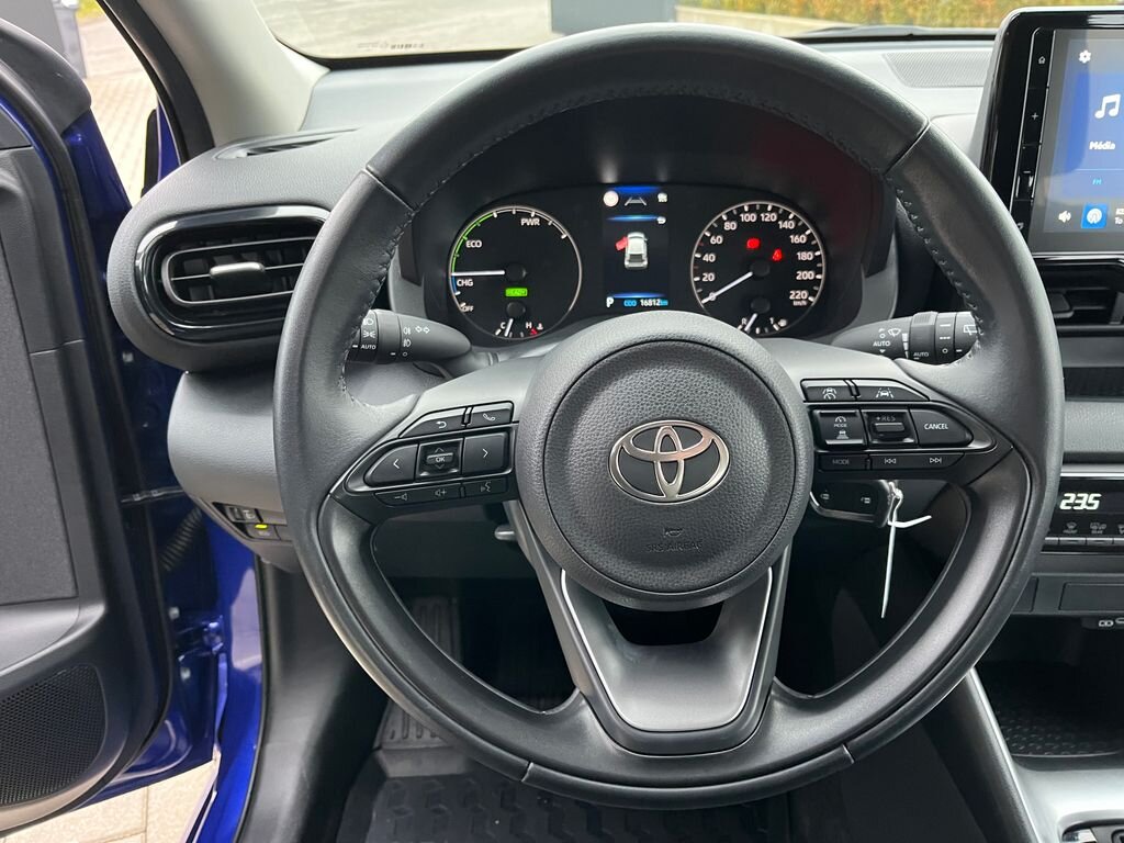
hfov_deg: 67.3
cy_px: 422
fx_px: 844
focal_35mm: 26
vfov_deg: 53.1
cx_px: 562
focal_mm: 5.1
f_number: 1.6
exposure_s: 1/60
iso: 500
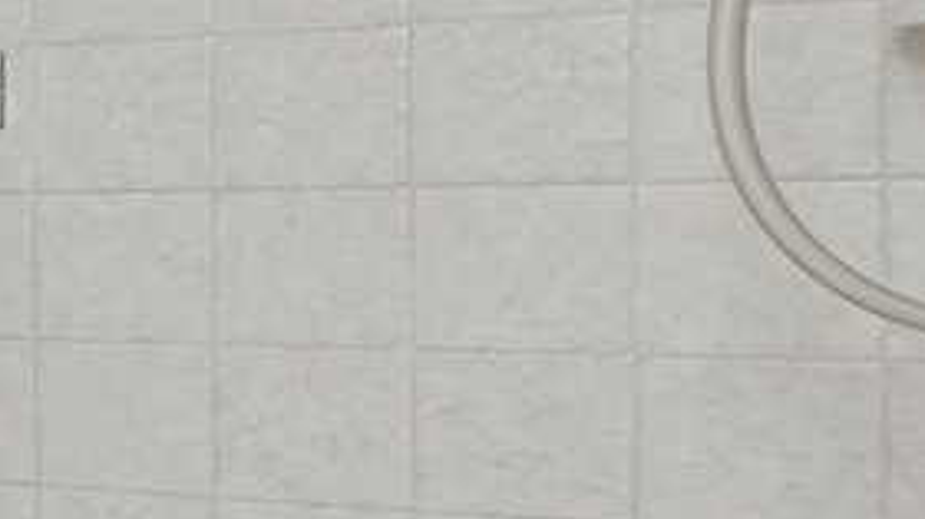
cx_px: -1639
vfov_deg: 13.3
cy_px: 274
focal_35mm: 91
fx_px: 2230
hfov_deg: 12.7
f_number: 8
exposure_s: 1/250
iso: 250
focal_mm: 10
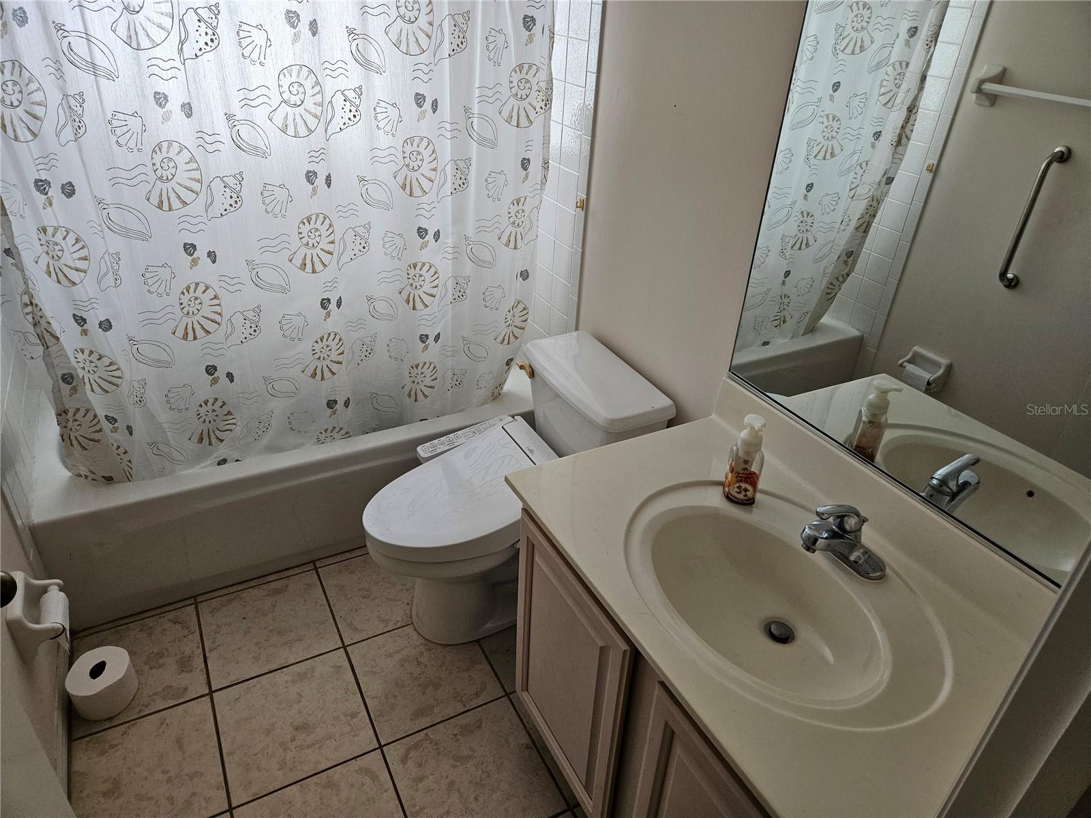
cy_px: 409
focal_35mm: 23
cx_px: 546
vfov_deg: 58.9
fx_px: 725
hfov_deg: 73.9
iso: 200
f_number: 1.8
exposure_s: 1/180
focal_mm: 5.4
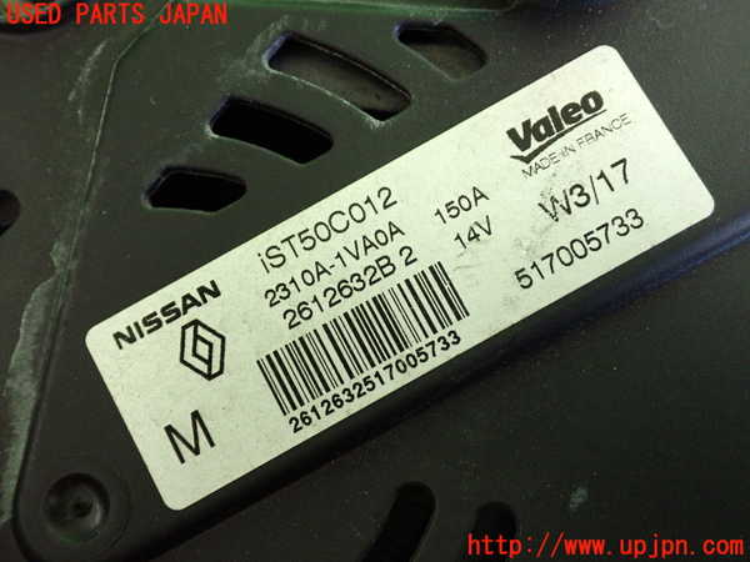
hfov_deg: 45.8
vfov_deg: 35.1
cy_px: 281
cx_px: 375
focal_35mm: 41
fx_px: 888
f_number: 2.8
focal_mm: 7.31
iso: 640
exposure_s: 1/125
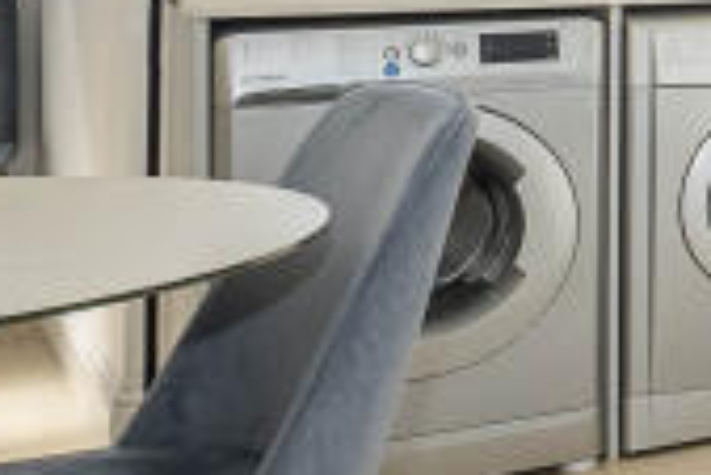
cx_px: 1624
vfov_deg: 14.4
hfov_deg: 15.2
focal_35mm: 91
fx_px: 1799
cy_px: -137
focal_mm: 10
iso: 320
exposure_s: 1/160
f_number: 5.6
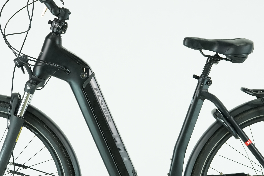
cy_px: 132
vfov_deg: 13.9
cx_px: 131
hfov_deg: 20.8
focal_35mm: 98
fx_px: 719
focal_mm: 52
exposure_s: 1/200
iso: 1600
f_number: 5
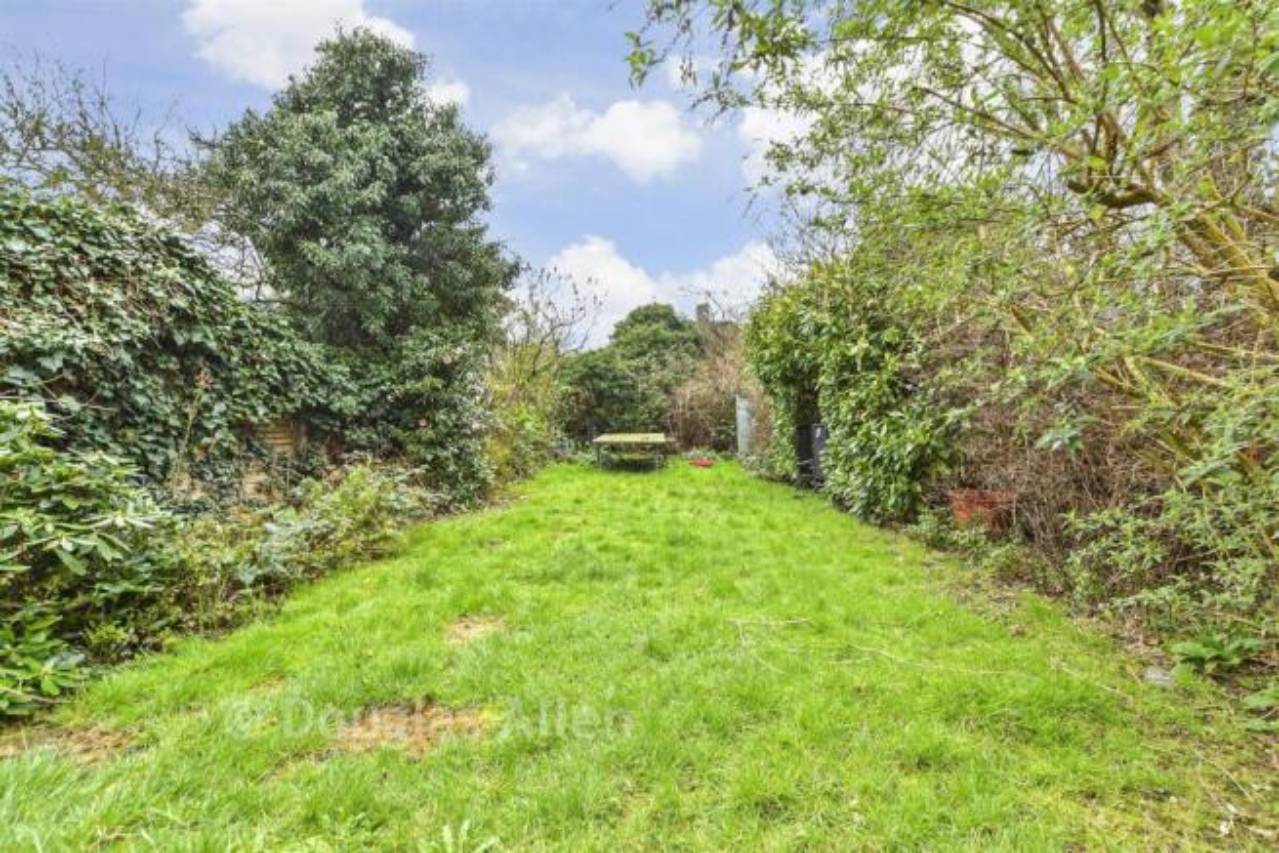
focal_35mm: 15
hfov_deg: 100.4
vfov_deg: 77.4
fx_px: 533
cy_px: 426
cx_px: 640
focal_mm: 10
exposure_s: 1/13
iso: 160
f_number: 8
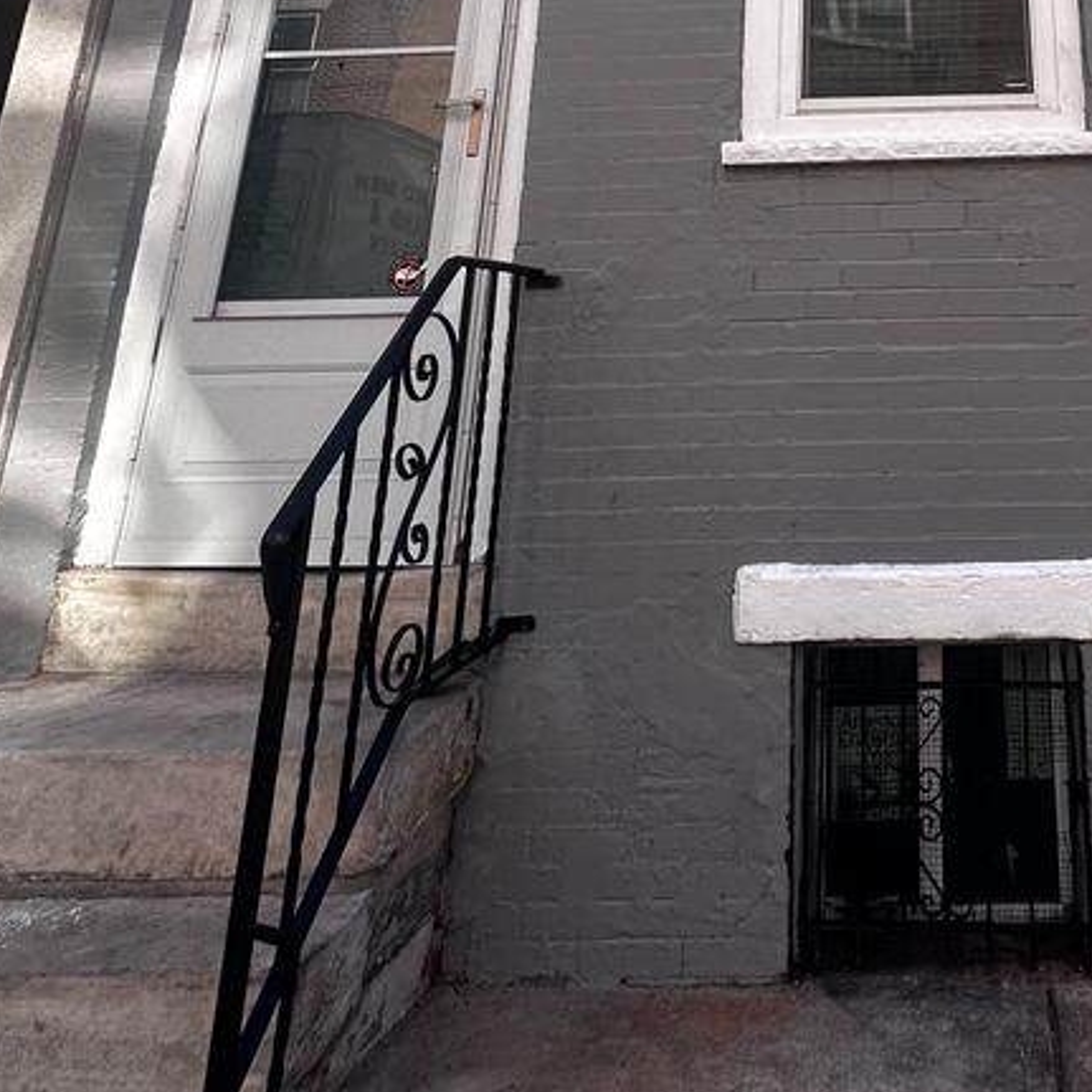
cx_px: 930
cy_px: -53
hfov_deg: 48.4
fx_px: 1106
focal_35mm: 31
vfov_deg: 43.2
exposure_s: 1/619
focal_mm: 2.22
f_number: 2.2
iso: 40
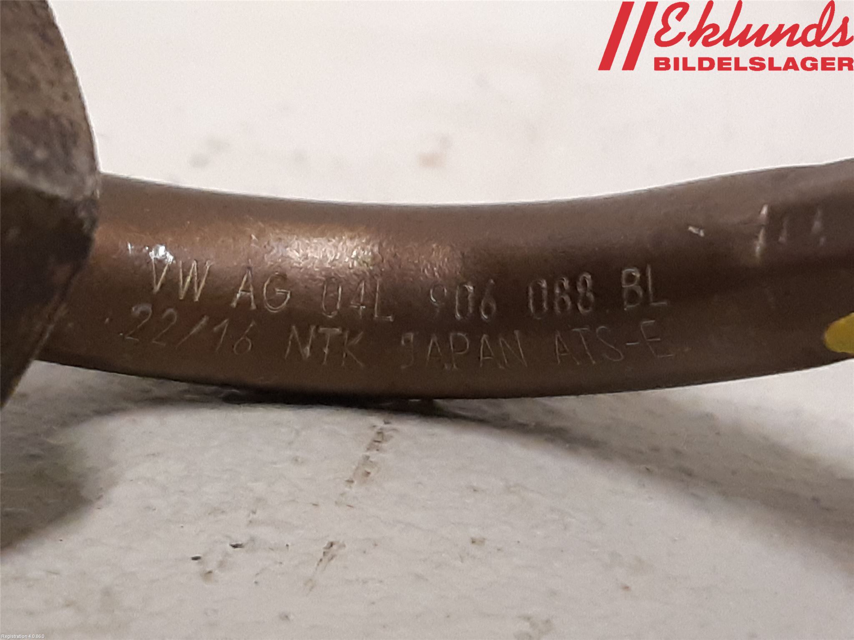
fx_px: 641
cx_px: 427
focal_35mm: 26
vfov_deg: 53.1
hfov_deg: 67.3
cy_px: 320
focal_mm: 3.93
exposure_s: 1/50
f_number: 1.7
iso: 320
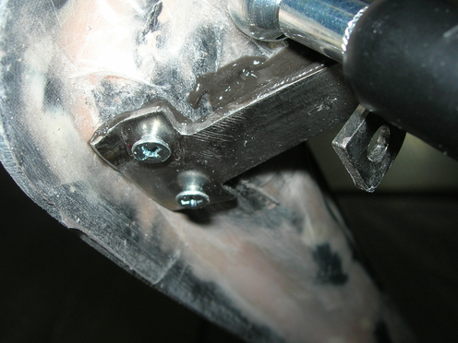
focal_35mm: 49
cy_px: 163
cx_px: 234
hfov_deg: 38.9
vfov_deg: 29.7
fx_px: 648
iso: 64
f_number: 4.8
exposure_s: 1/60.1
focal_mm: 7.8
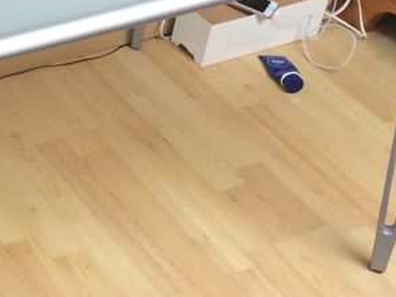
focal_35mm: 98
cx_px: -99
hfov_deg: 18.8
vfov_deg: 15.0
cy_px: 83
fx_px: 1121
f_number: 2.2
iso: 50
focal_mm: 4.15
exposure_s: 1/33
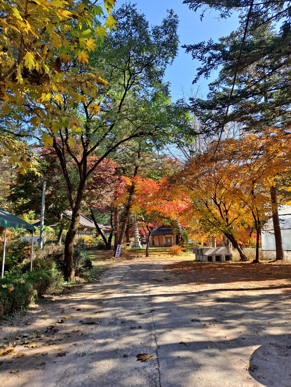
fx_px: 280
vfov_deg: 69.4
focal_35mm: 25
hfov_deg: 54.9
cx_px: 146
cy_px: 194
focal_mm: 4.6
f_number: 2
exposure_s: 1/706
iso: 32
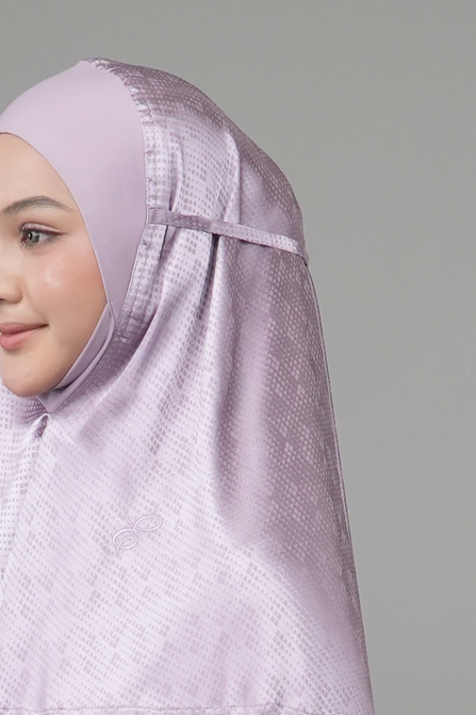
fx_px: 3195
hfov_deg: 8.5
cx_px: 93
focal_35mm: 161
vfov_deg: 12.3
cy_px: 955
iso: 1000
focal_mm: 30
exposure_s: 1/200
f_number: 8
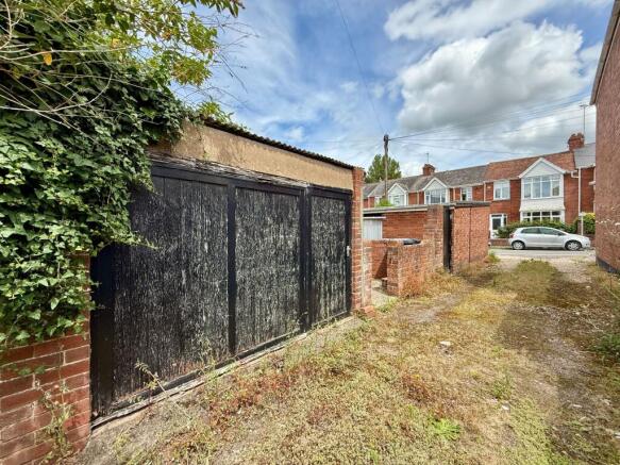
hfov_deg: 102.1
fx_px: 251
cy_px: 232
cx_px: 310
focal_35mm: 14
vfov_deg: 85.7
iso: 64
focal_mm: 2.22
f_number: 2.2
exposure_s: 1/876
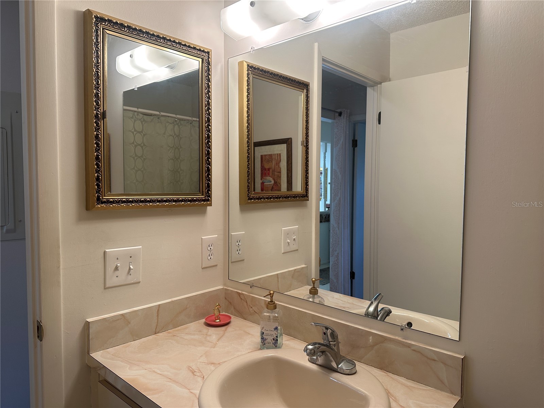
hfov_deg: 71.6
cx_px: 272
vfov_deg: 56.8
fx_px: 377
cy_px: 204
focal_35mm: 24
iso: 100
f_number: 1.78
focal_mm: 6.86
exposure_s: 1/120
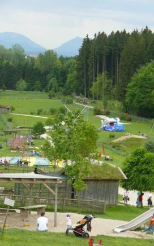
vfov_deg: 17.3
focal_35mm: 121
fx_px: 814
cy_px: 122
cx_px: 80
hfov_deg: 10.8
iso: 100
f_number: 4
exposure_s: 1/200
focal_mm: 23.9
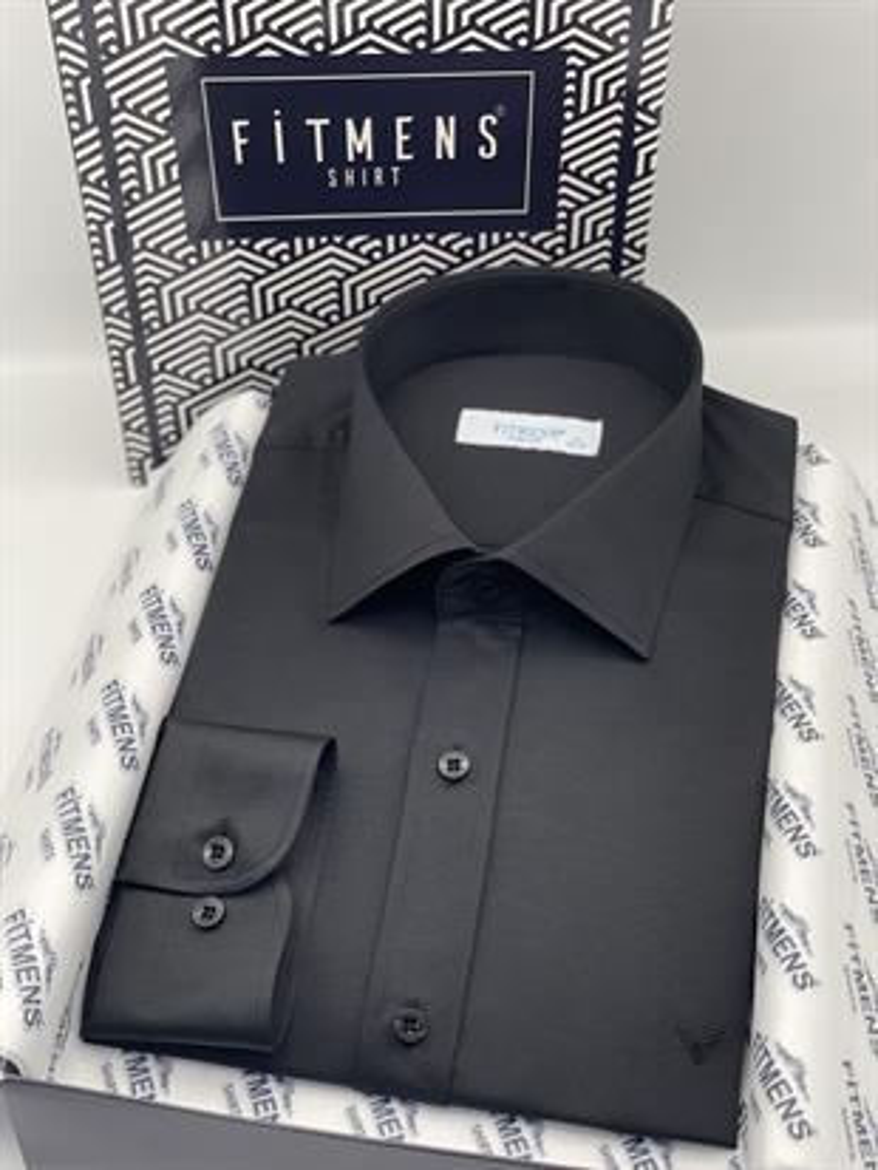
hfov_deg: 28.0
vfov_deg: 36.8
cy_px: 585
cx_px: 439
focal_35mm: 52
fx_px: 1758
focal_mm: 6
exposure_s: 1/122
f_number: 2
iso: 32
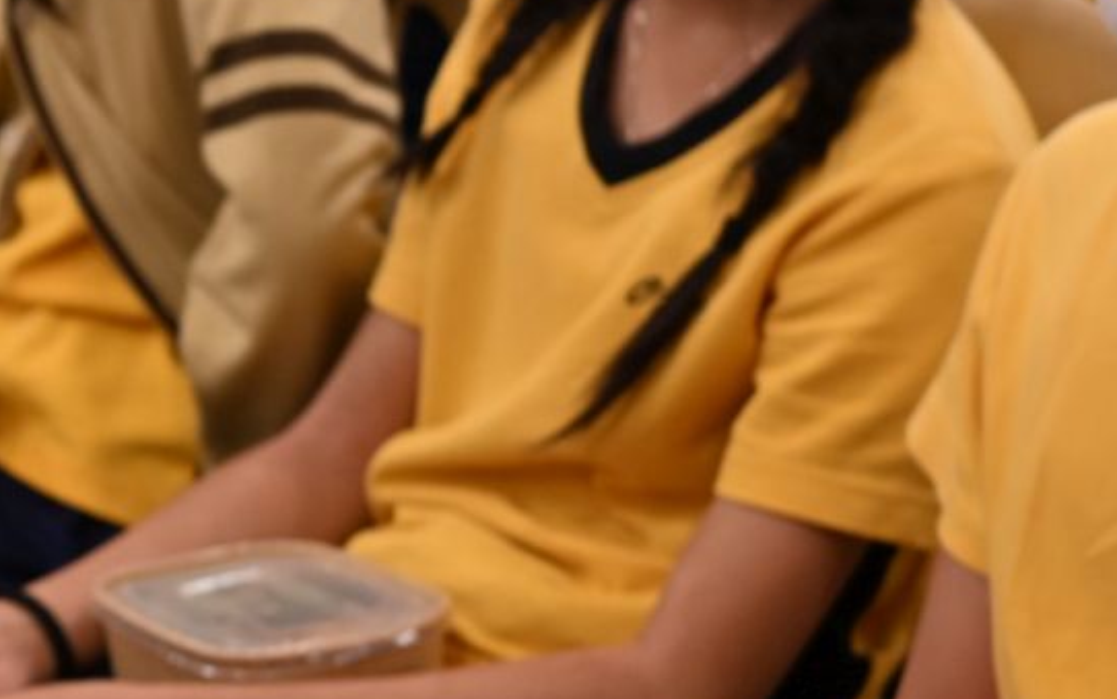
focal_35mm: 158
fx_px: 4811
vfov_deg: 8.3
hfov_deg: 12.6
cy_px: 524
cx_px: -544
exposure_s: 1/125
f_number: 4
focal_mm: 40
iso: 500
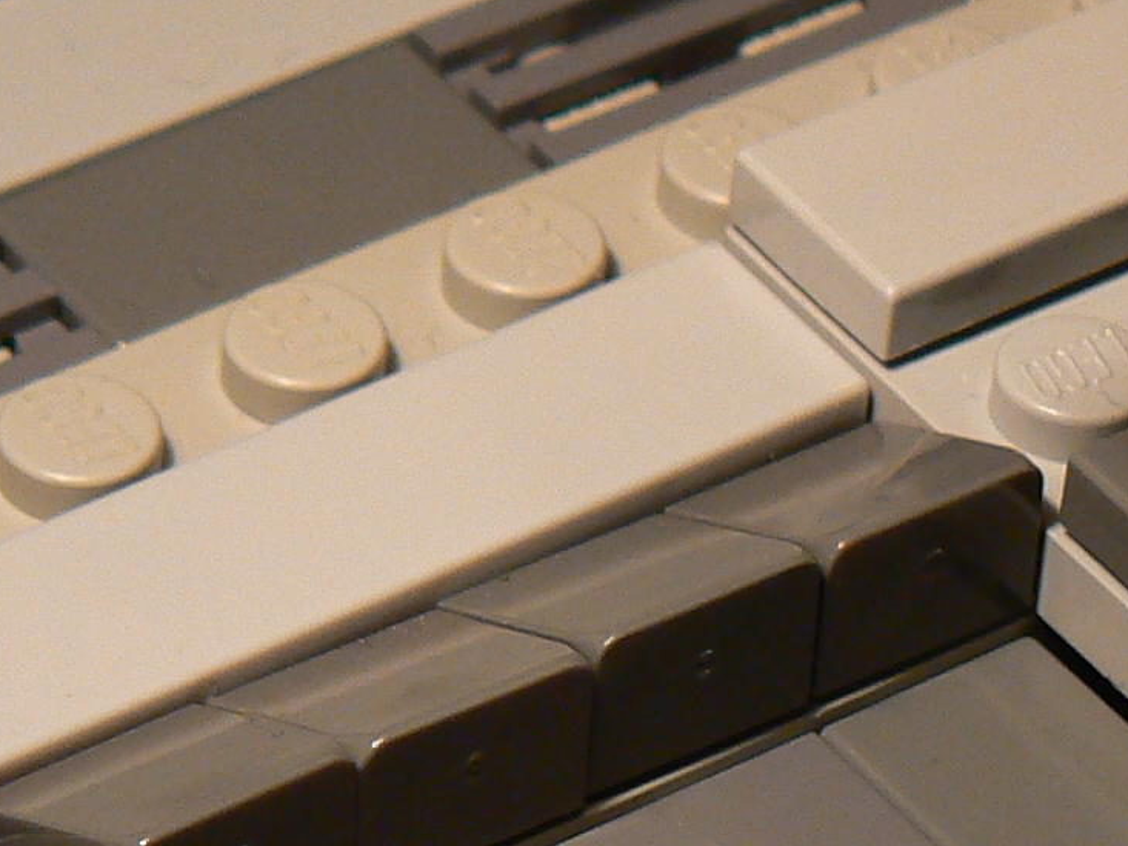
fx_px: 9517
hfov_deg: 6.8
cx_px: 235
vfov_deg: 5.1
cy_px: 981
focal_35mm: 292
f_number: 3.2
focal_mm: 12.6
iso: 100
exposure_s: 1/40
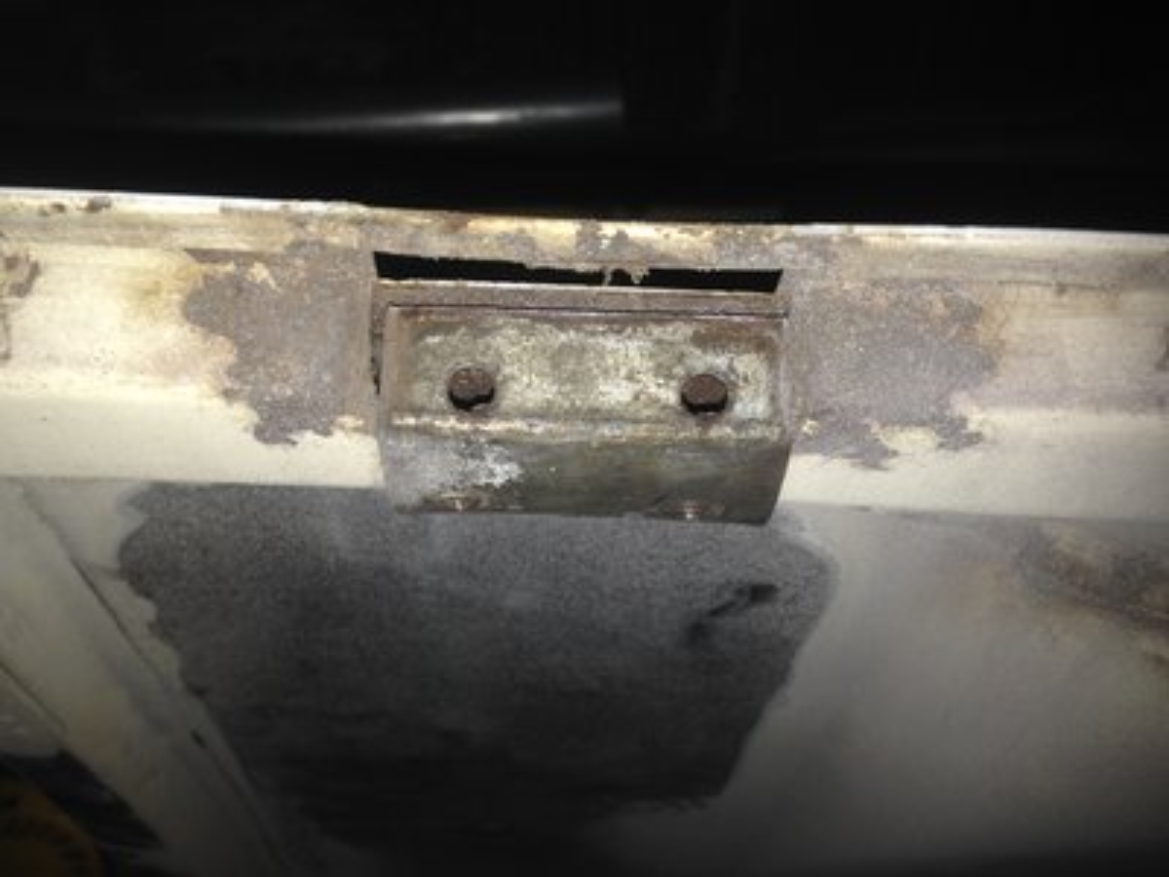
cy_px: 438
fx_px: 1114
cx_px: 584
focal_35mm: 33
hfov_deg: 55.4
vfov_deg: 42.9
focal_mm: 4.12
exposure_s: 1/56
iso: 50
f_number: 2.4
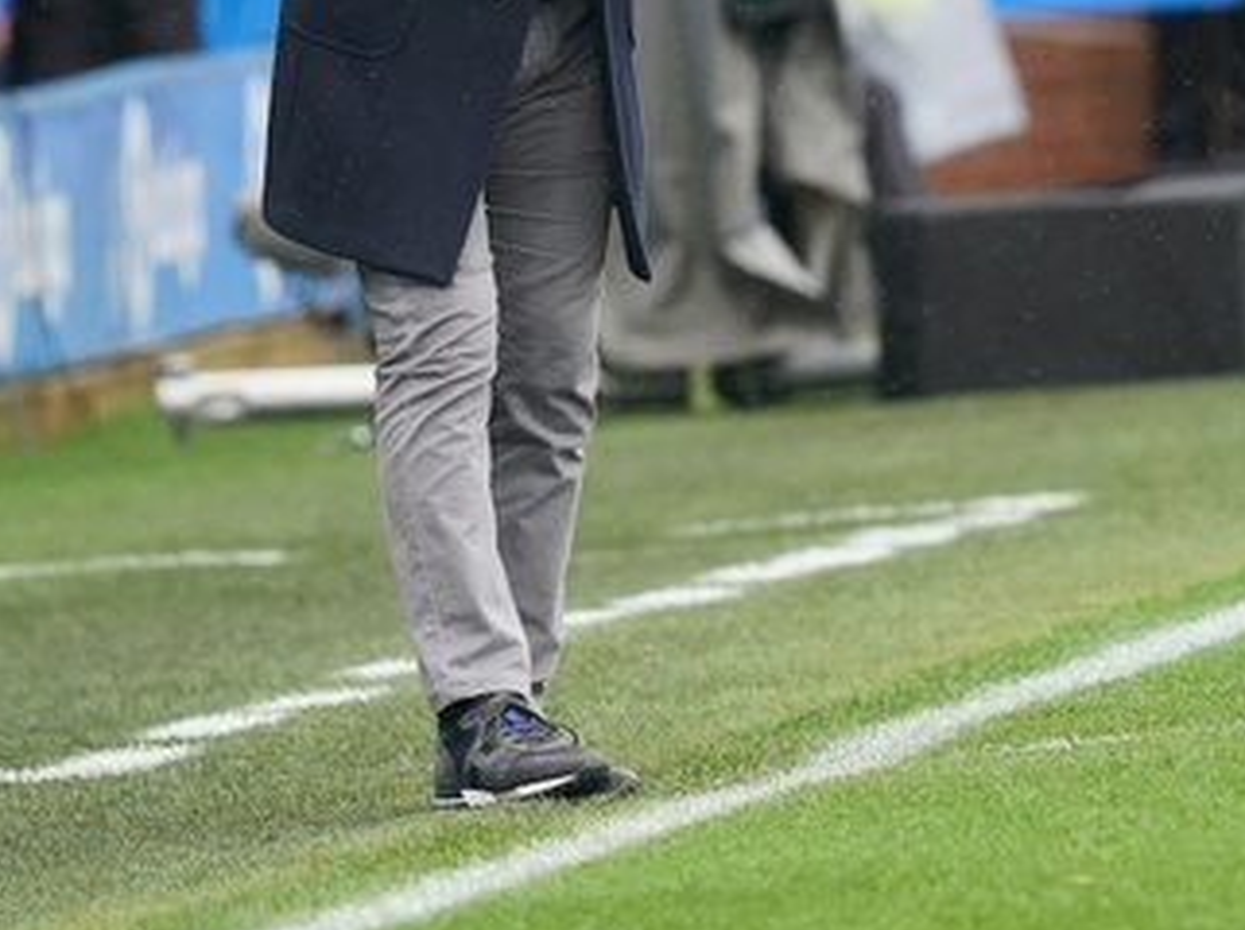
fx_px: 49973
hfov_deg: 1.4
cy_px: 93
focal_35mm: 1391
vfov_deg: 1.1
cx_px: 1059
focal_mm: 426
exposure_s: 1/1250
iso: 2000
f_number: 6.3
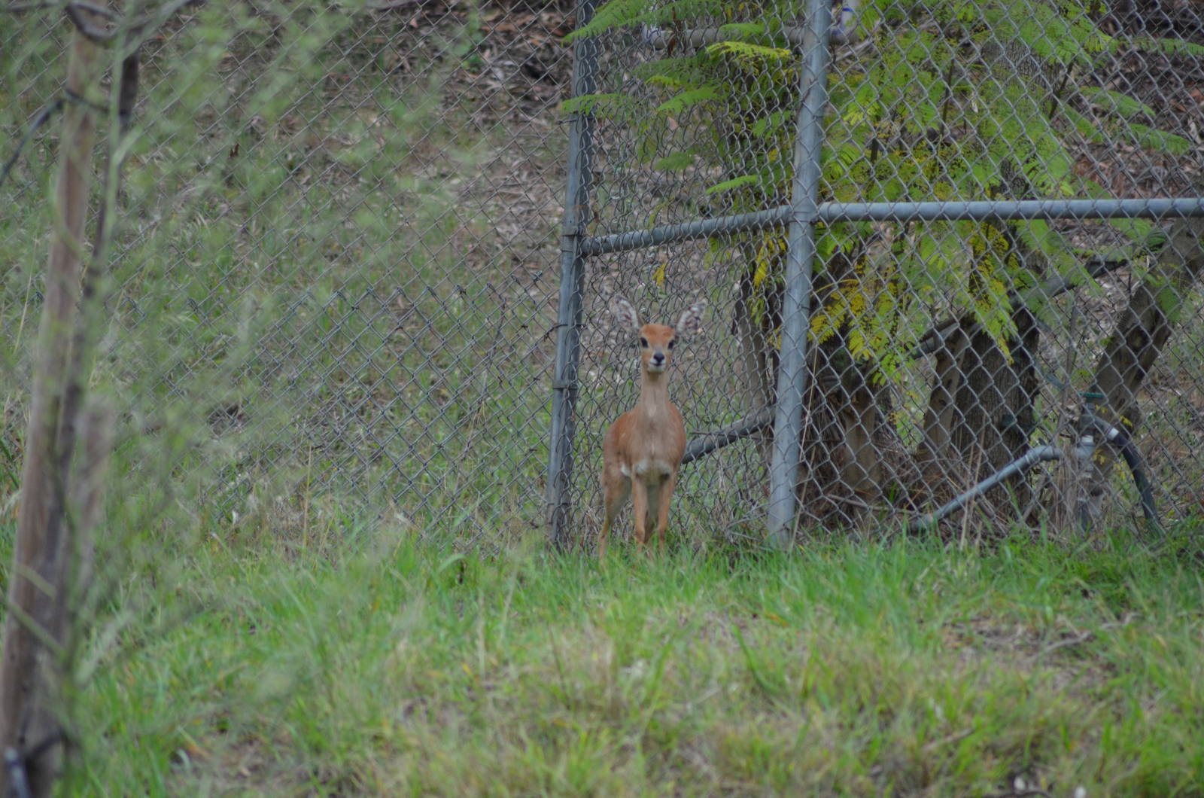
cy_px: 399
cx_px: 602
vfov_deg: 3.7
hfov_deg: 5.5
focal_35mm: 375
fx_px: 12517
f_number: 5
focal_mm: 250
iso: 800
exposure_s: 1/800
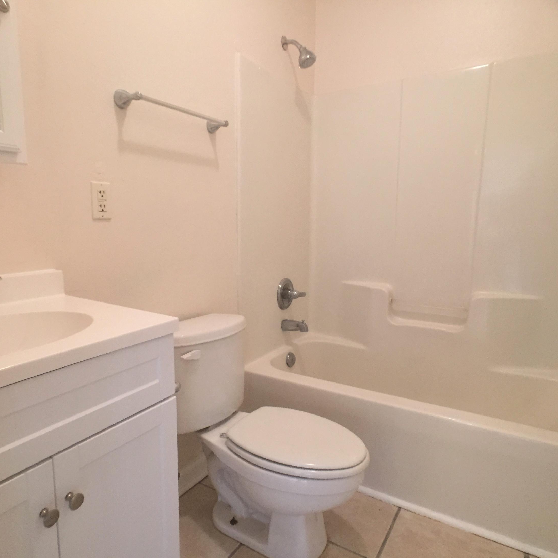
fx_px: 638
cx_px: 249
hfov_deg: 47.1
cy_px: 283
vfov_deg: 47.2
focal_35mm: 35
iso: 125
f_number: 2.2
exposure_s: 1/30
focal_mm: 4.15
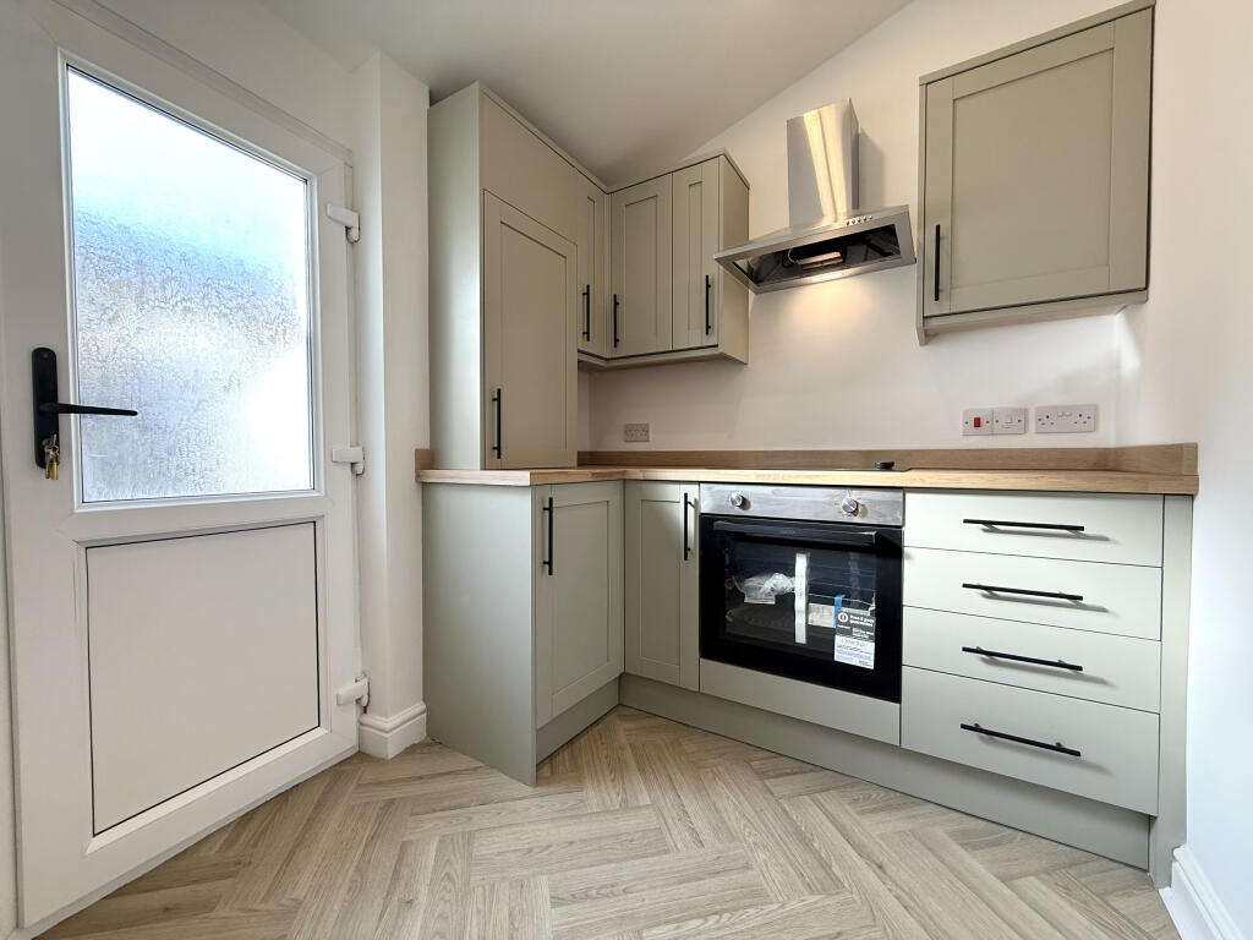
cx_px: 626
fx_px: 507
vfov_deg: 85.7
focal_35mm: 14
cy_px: 470
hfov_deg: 102.1
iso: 125
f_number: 2.2
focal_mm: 2.22
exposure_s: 1/100
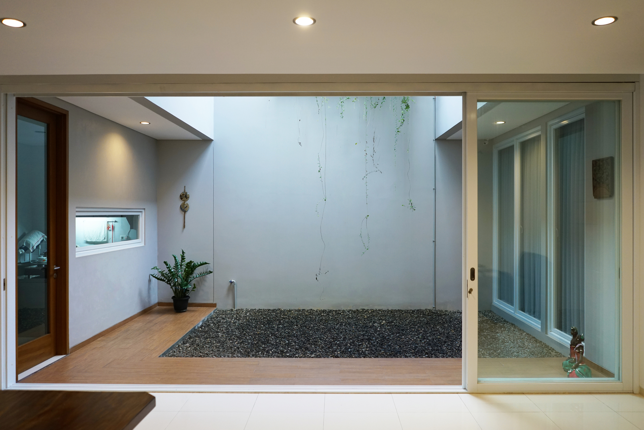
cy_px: 215
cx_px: 322
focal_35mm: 28
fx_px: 501
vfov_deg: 46.4
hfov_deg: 65.5
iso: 1000
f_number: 3.2
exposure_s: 1/125
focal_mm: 28
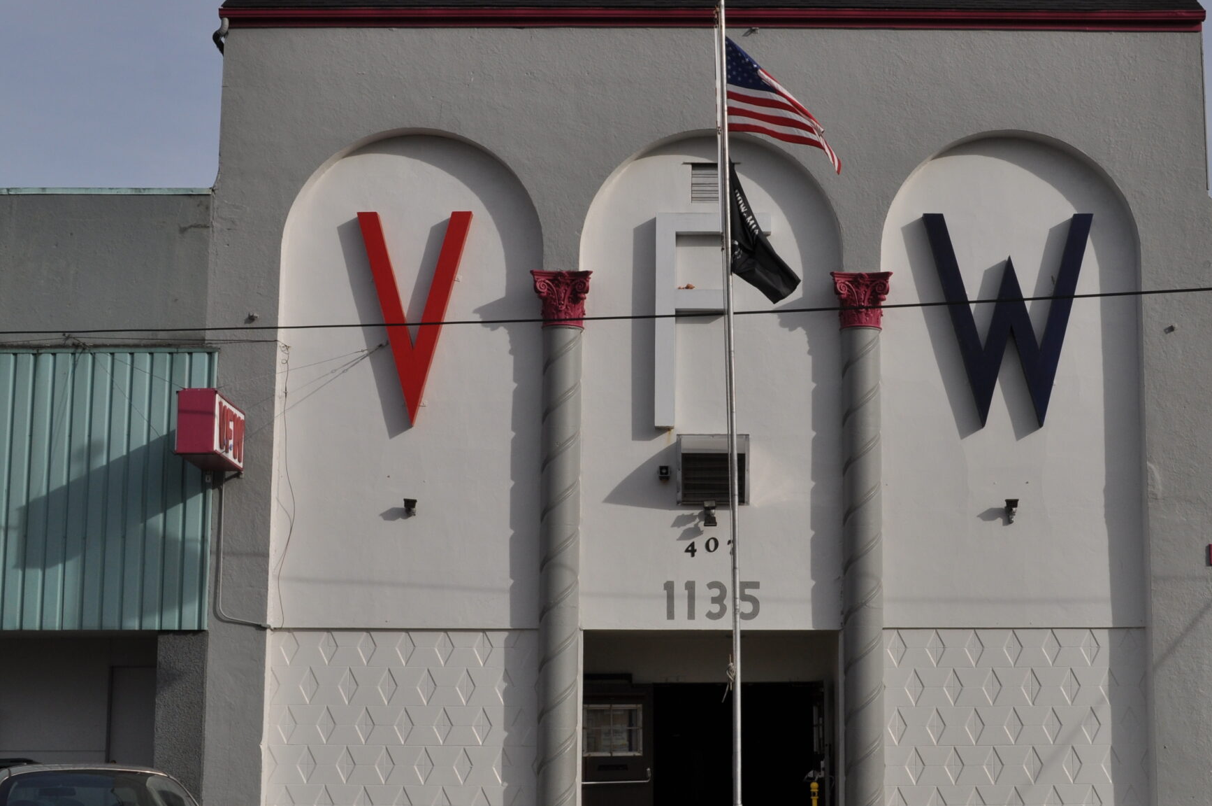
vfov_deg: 21.9
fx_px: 2085
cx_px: 760
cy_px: 409
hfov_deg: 32.3
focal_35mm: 62
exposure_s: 1/500
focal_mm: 28
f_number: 11
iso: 200
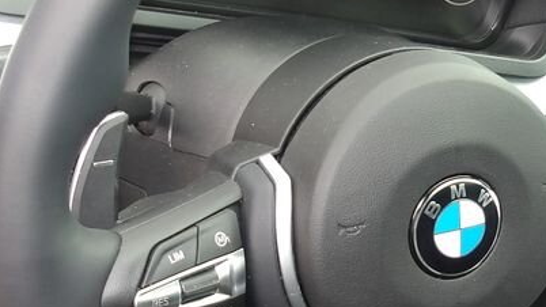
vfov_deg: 16.1
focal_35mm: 75
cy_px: 163
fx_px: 1086
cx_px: 475
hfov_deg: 27.4
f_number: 3
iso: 100
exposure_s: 1/30
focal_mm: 4.9
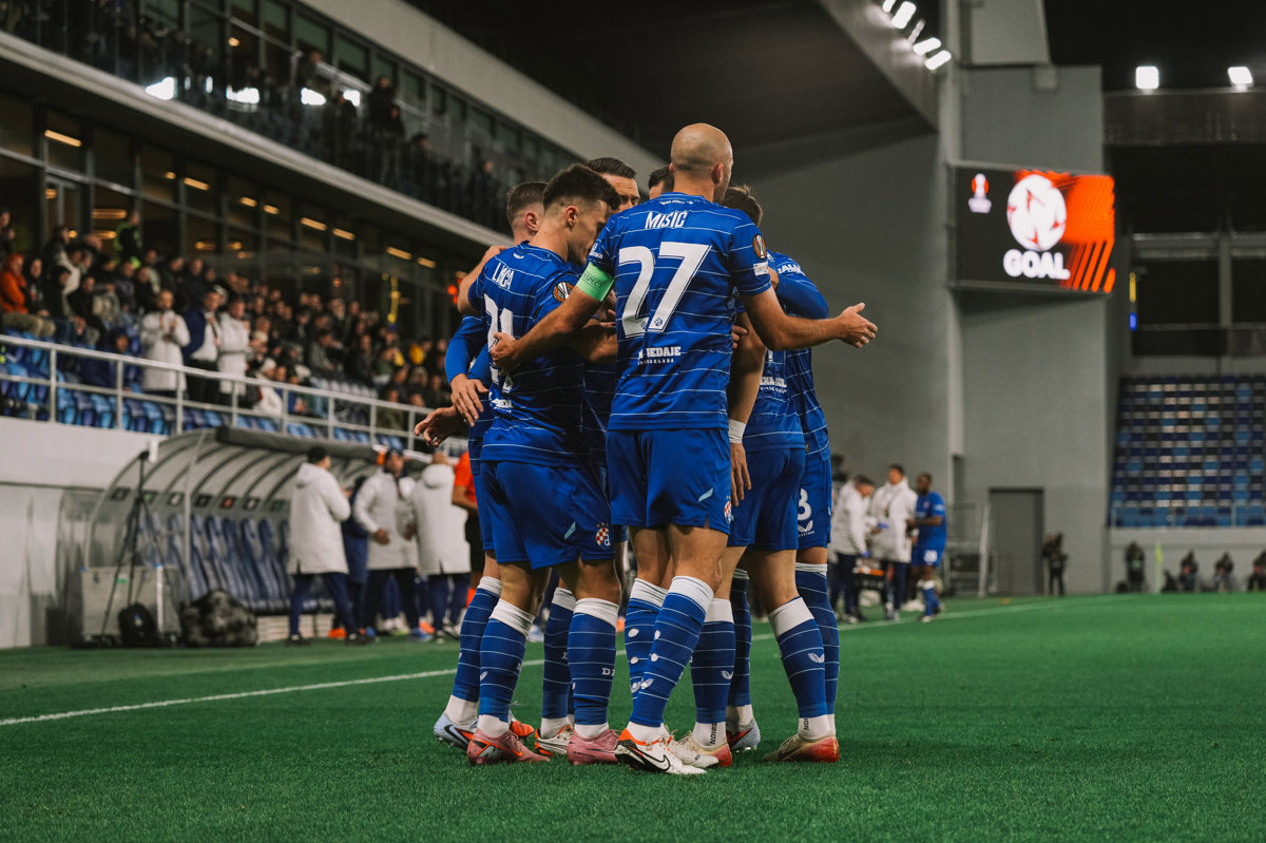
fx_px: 3304
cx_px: 633
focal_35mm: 94
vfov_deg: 14.5
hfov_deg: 21.7
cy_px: 422
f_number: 4
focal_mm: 94
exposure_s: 1/1000
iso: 2000
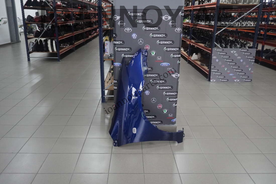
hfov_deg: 61.9
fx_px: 230
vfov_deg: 43.6
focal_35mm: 30
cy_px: 92
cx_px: 138
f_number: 4
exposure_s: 1/160
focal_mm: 20
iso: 2500
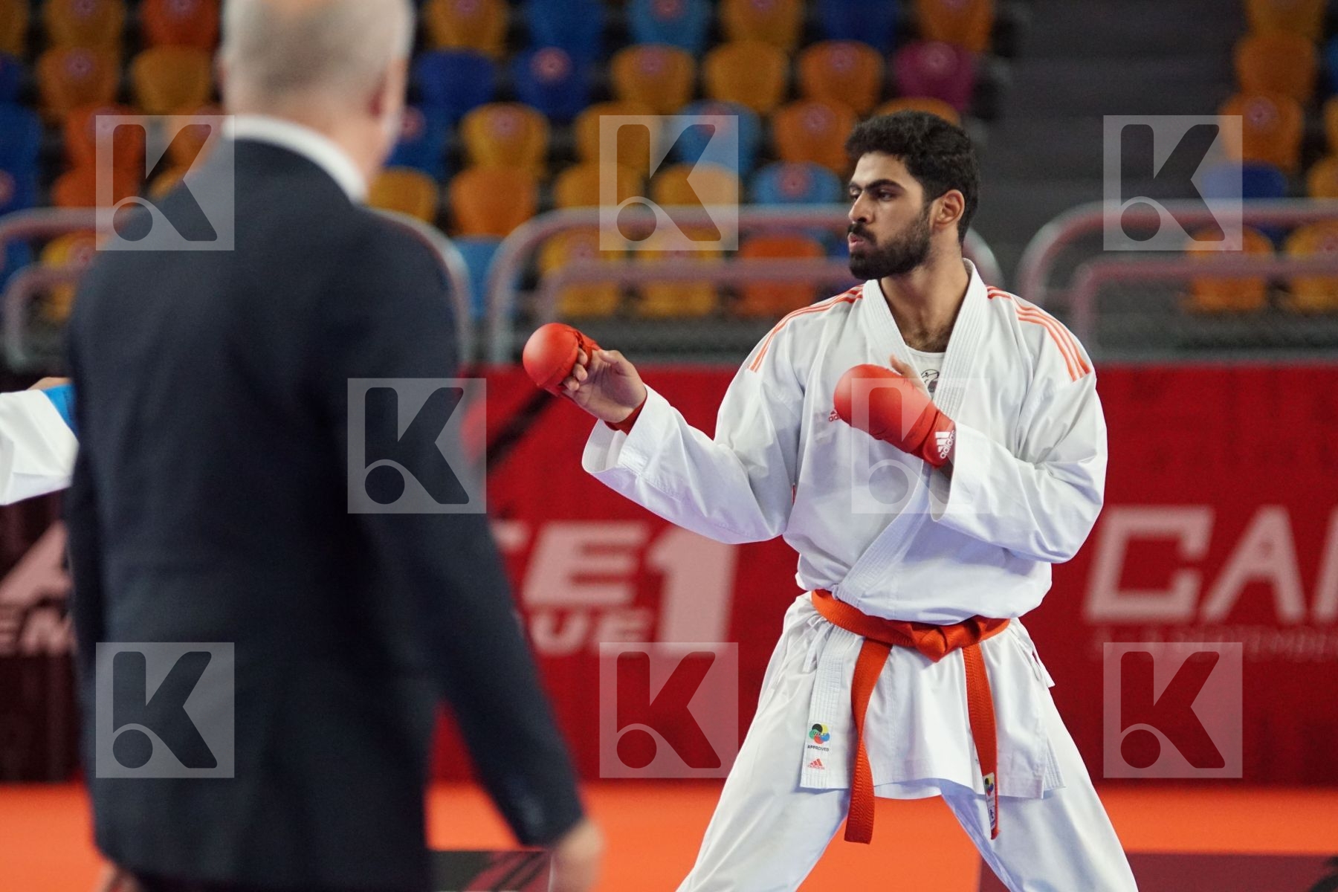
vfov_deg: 6.1
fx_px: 8362
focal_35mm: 225
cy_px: 446
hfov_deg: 9.1
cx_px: 669
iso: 3200
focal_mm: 150
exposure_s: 1/1600
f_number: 2.8
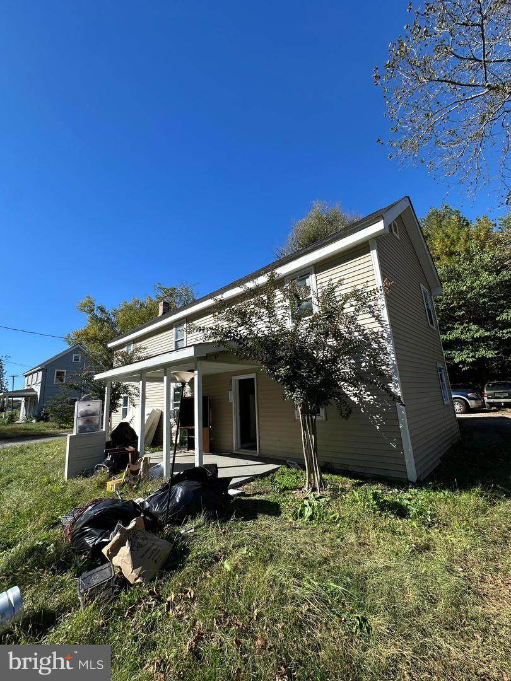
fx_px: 276
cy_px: 340
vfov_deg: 102.1
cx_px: 256
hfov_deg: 85.7
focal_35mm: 14
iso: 40
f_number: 2.2
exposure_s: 1/1350
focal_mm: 2.22
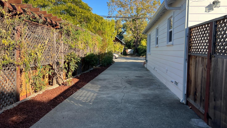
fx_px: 175
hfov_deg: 66.1
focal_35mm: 29
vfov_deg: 40.2
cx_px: 116
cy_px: 60
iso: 50
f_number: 1.5
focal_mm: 5.7
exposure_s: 1/1468
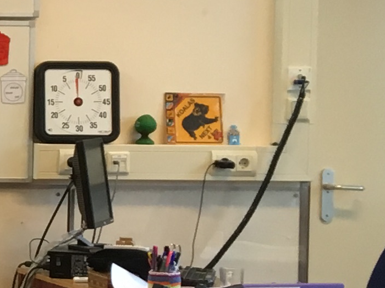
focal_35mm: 167
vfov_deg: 8.9
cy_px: 142
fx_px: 1857
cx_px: -556
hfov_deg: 10.2
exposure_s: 1/33
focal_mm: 4.15
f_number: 2.2
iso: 64
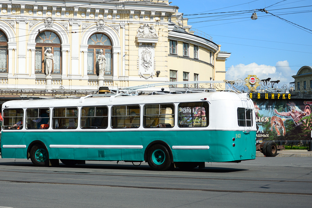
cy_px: 91
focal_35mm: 66
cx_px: 120
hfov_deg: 30.6
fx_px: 569
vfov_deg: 20.7
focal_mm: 35
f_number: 5.6
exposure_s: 1/640
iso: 100
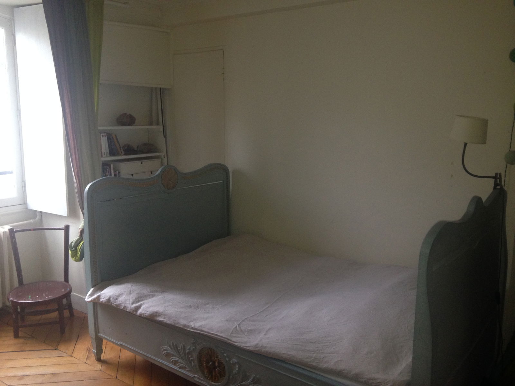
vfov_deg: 42.9
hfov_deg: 55.4
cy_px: 193
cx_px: 258
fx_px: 491
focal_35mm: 33
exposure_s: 1/20
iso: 160
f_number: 2.4
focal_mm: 4.12
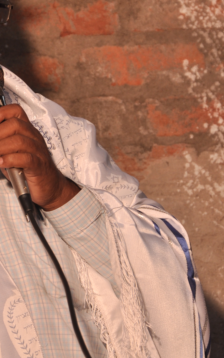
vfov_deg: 10.2
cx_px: 27
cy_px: 103
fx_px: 2012
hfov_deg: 6.4
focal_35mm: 206
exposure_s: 1/100
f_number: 6.3
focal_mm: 62
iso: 200
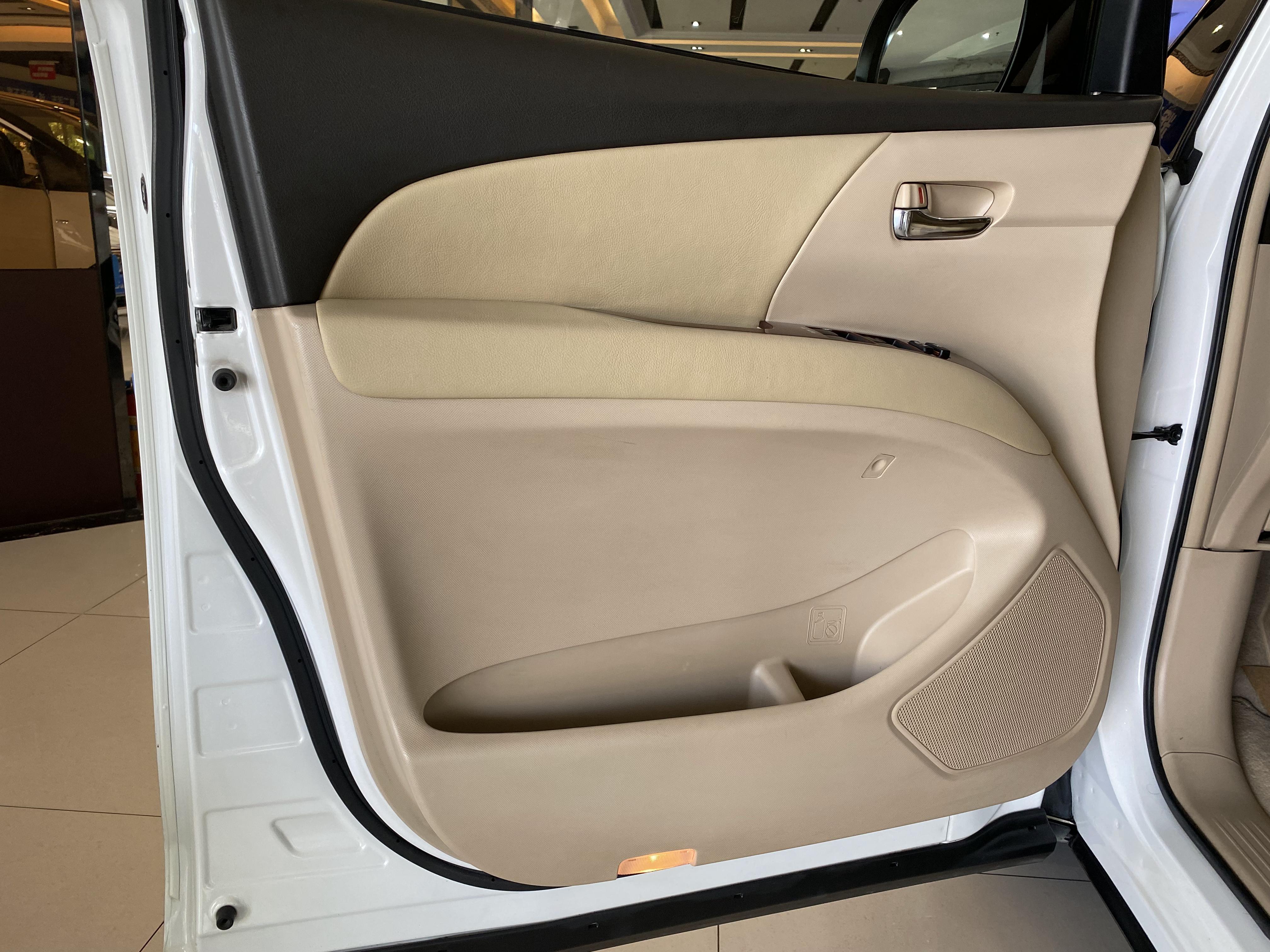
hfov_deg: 67.3
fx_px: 954
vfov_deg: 53.1
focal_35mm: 26
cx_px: 635
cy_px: 476
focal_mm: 4.25
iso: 100
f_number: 1.8
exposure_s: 1/100
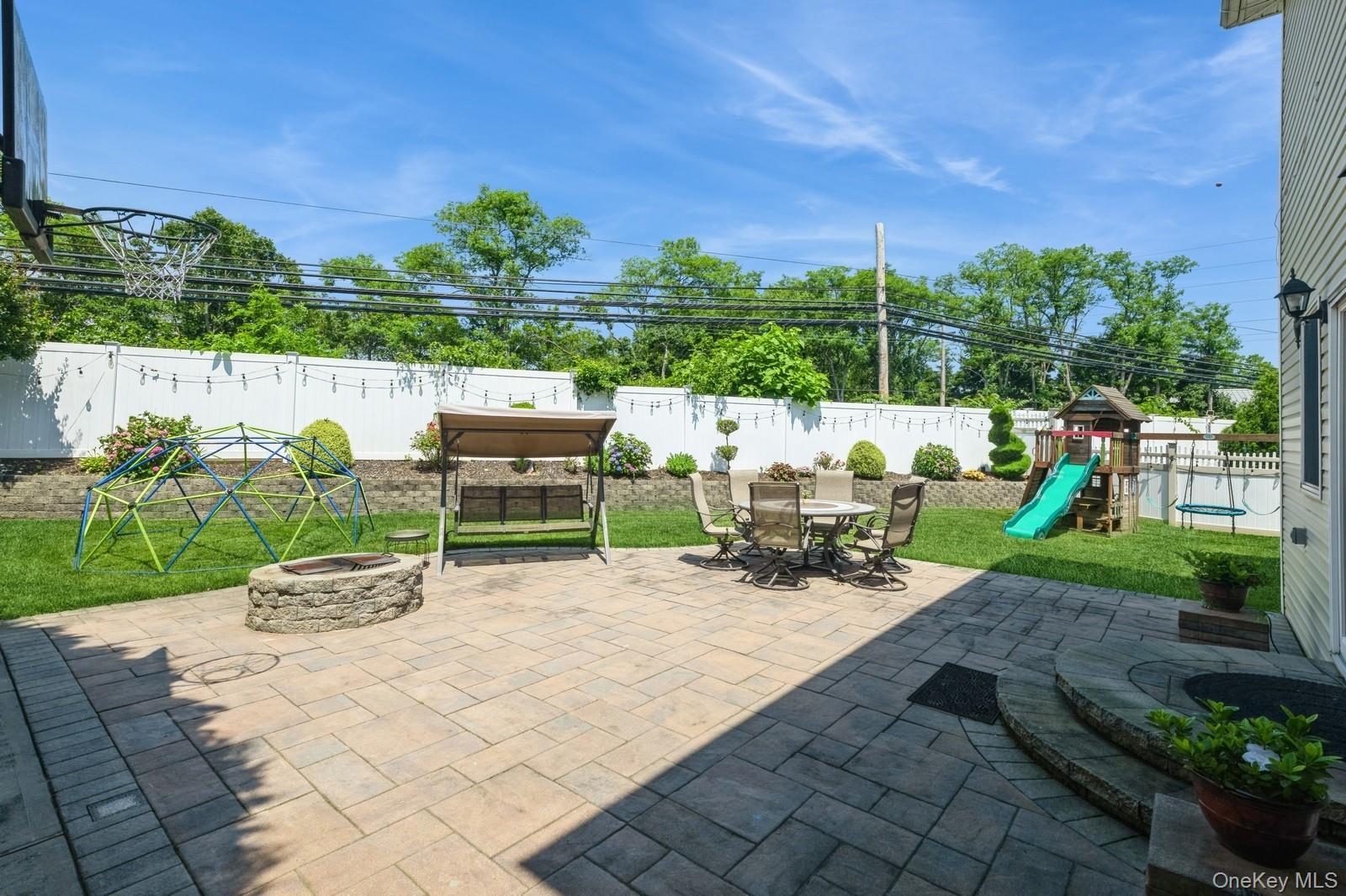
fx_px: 579
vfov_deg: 75.5
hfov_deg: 98.6
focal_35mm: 16
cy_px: 448
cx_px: 673
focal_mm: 15.5
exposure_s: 1/640
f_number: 11
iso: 400
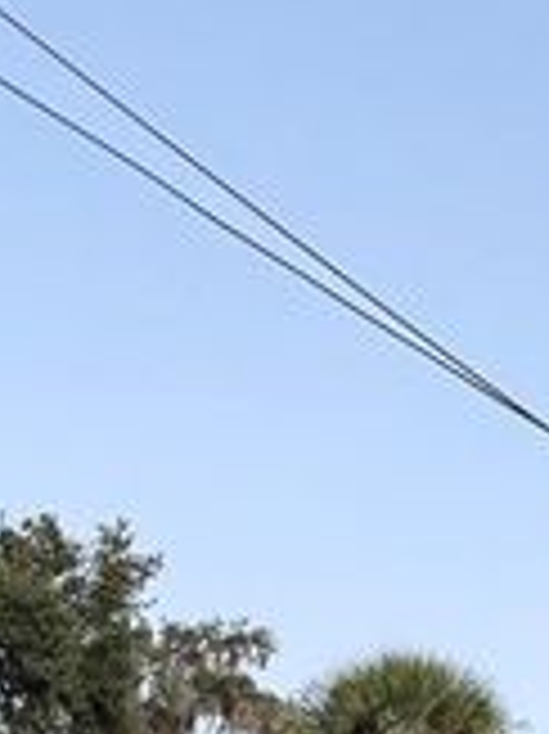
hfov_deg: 14.8
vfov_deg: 18.6
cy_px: 957
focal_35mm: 98
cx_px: 580
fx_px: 2075
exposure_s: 1/63
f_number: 1.78
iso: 160
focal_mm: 6.76
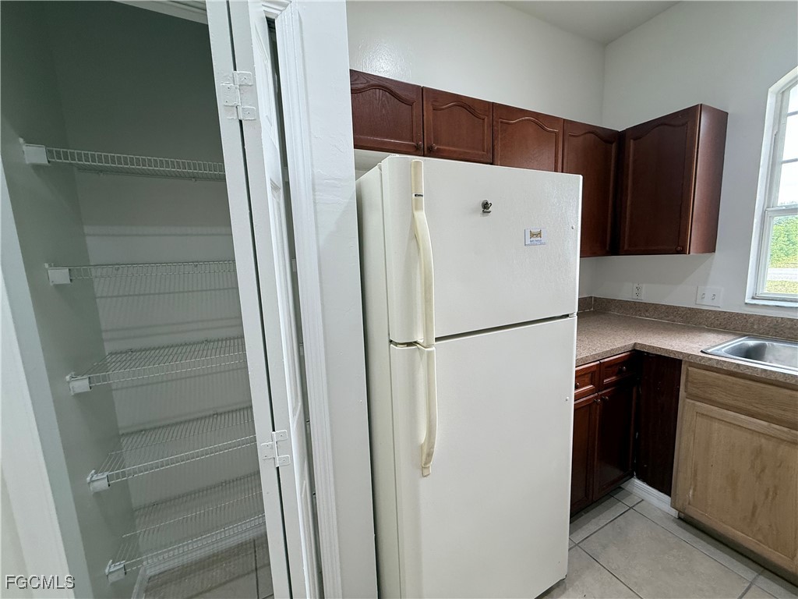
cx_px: 399
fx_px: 323
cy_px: 300
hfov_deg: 102.1
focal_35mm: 14
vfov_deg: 85.7
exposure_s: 1/120
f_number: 2.2
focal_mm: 2.22
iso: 125
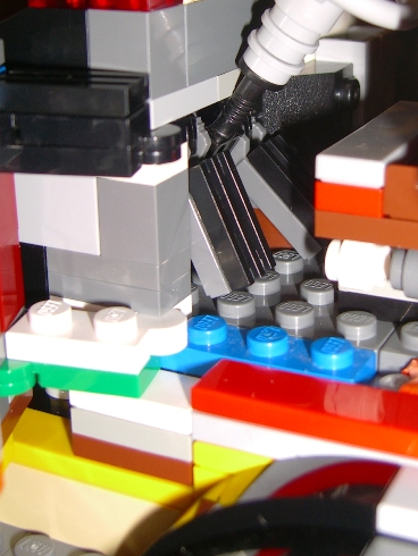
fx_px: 997
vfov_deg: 30.8
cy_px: 168
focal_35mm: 62
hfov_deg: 23.6
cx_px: 276
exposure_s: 1/60
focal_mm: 7.9
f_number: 2.8
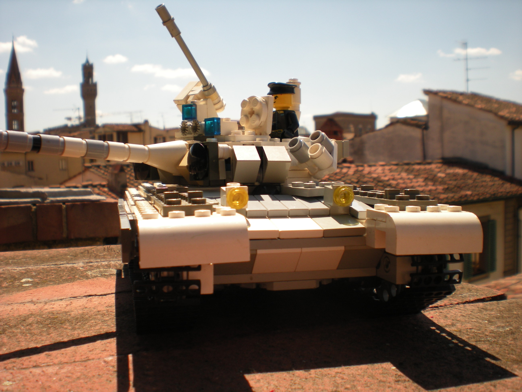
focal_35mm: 38
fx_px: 573
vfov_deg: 37.7
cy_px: 196
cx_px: 261
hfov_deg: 49.0
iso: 64
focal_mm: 6.3
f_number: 4.6
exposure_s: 1/480
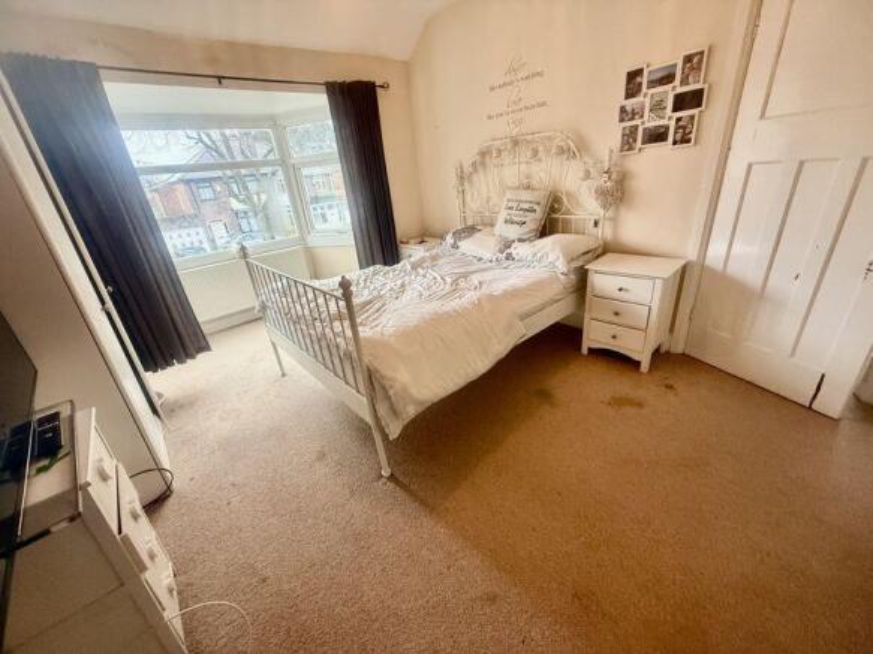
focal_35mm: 14
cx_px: 436
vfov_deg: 85.7
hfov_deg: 102.1
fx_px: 353
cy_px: 327
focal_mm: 2.22
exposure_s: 1/50
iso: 320
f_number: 2.2
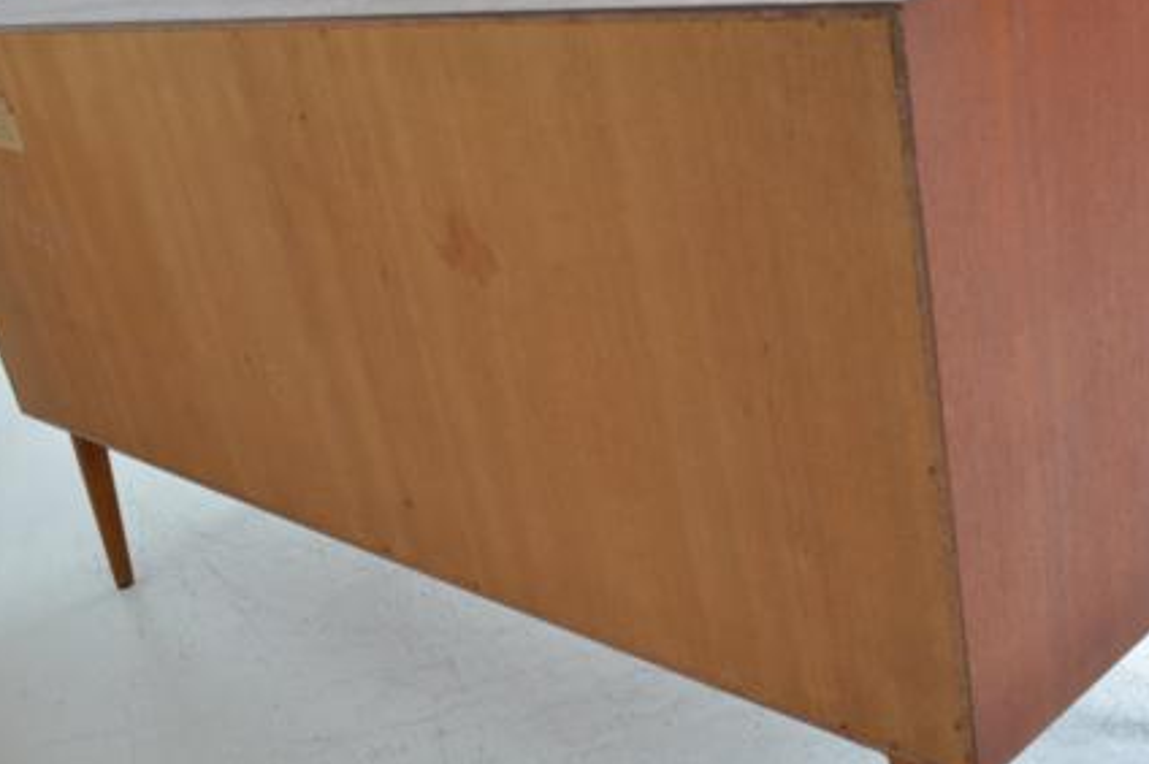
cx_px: 493
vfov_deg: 26.3
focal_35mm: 51
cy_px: 509
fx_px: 1626
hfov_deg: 38.8
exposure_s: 1/160
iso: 400
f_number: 10
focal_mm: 24
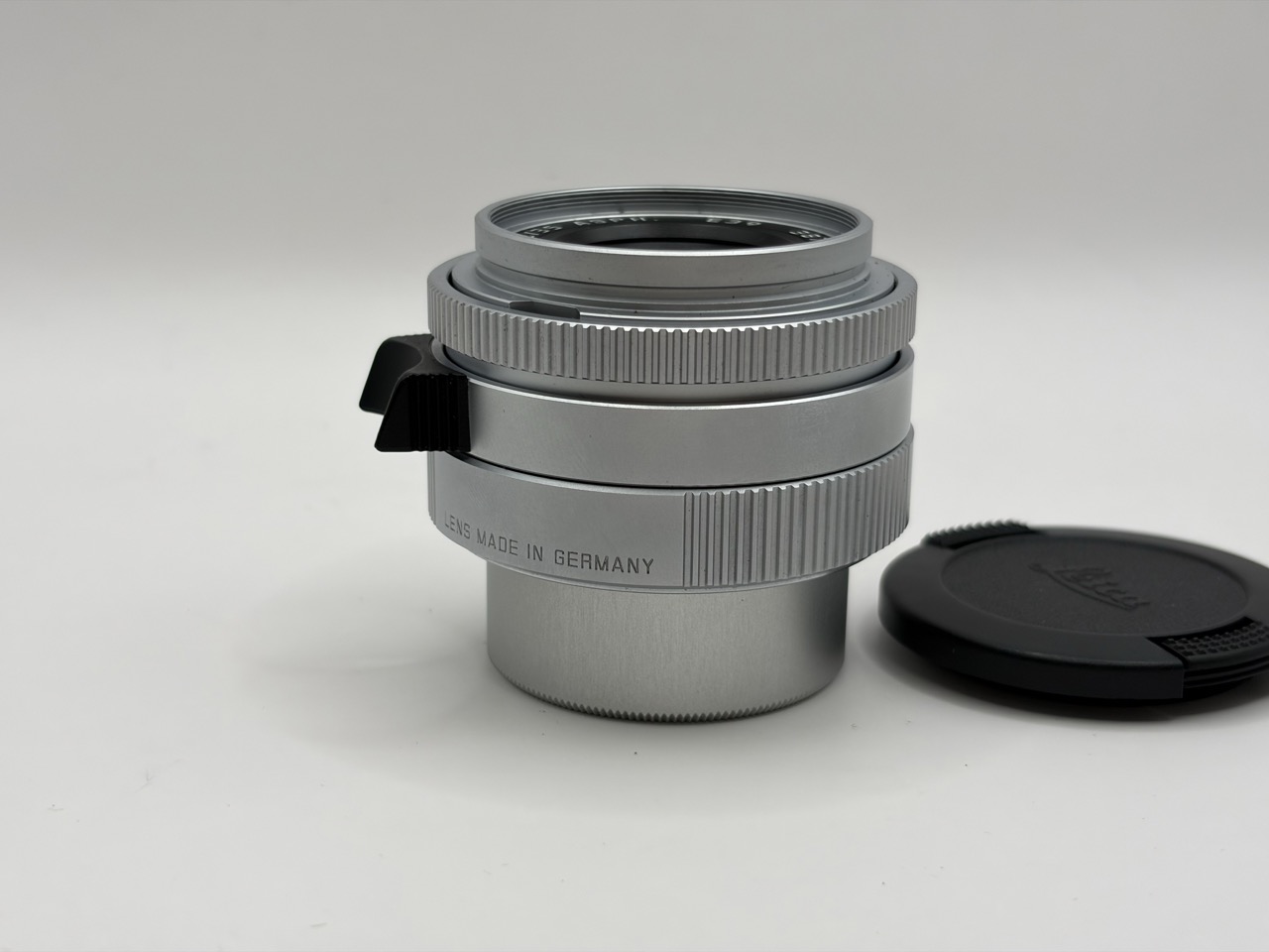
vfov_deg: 28.0
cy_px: 476
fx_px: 1906
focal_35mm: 52
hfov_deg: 36.8
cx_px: 634
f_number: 1.6
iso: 32
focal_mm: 5.96
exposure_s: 1/285
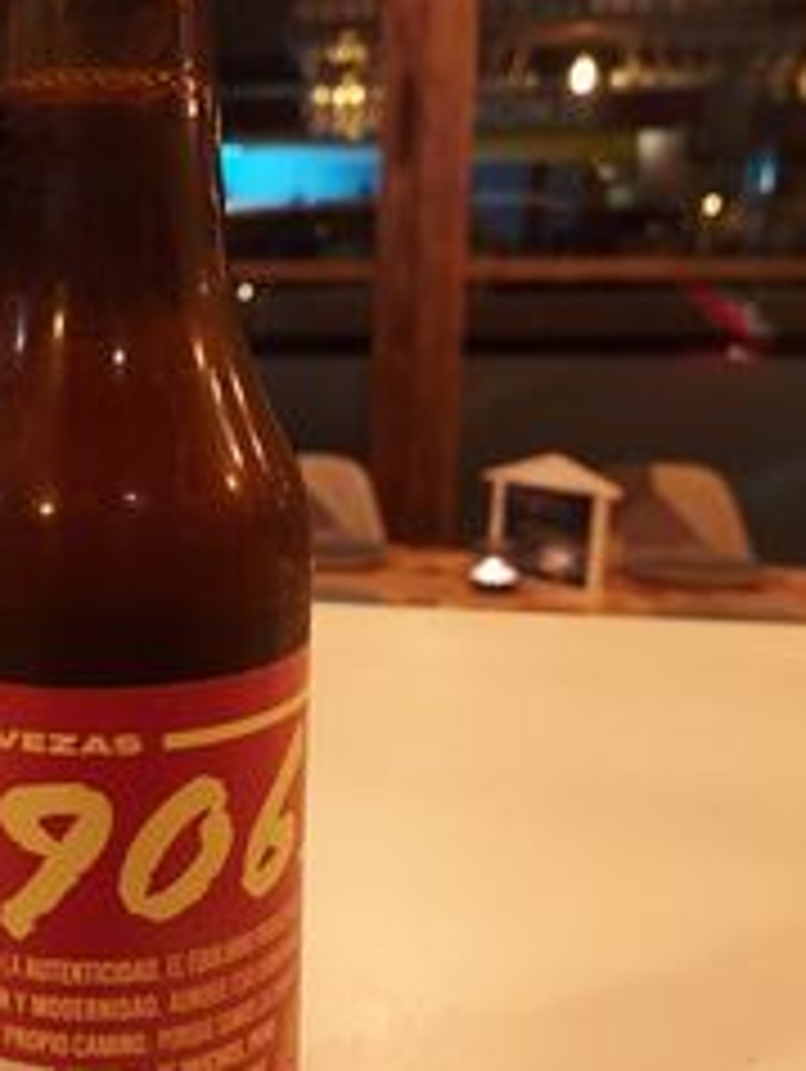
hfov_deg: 32.8
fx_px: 1333
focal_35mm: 43
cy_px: 576
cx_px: 171
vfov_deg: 43.8
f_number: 1.8
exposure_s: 1/25
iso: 500
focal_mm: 4.6
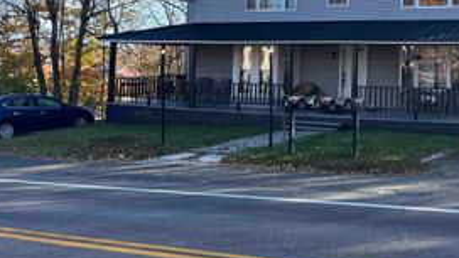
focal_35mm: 52
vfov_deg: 22.2
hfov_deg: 37.4
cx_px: 408
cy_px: 4
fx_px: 633
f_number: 1.5
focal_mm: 5.7
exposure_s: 1/1171
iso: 50
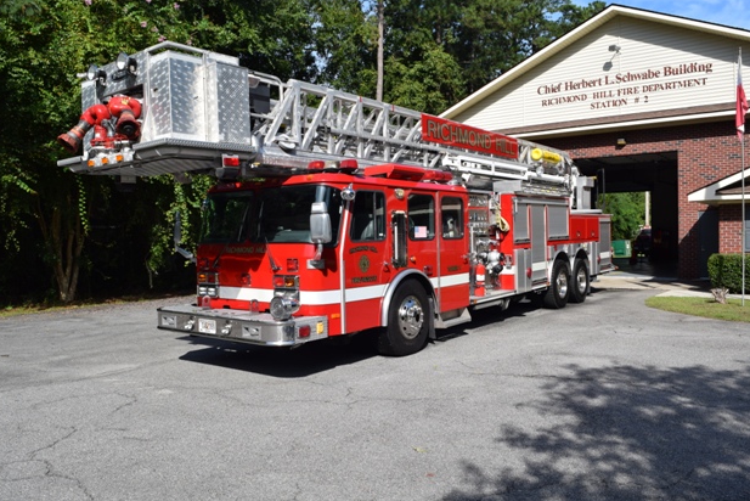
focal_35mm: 28
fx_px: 584
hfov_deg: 65.4
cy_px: 245
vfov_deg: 46.4
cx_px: 372
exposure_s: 1/400
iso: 200
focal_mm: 18
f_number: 10
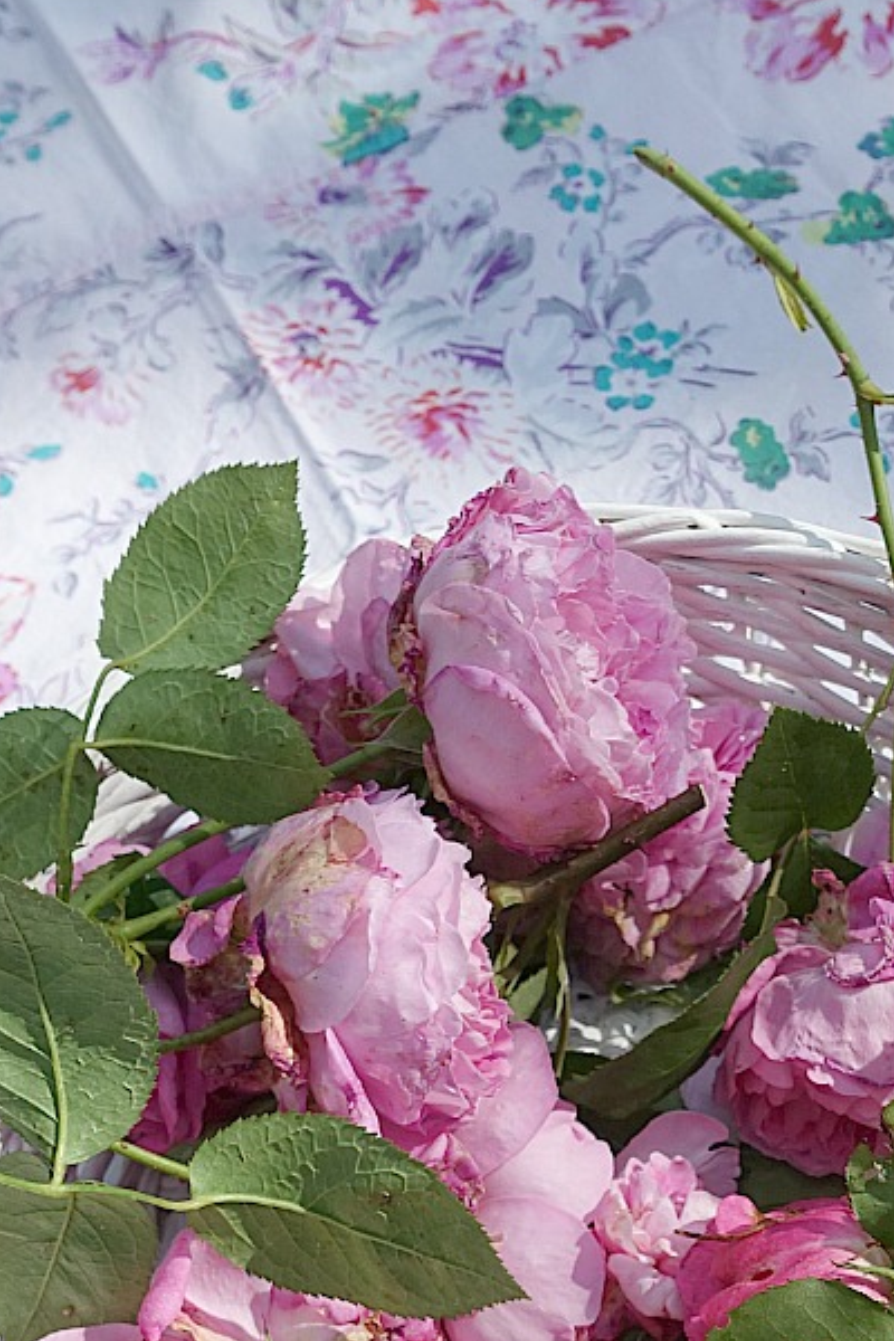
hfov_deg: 24.6
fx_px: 2011
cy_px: 1372
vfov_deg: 33.4
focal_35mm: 54
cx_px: 744
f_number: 4
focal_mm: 8.8
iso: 125
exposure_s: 1/100
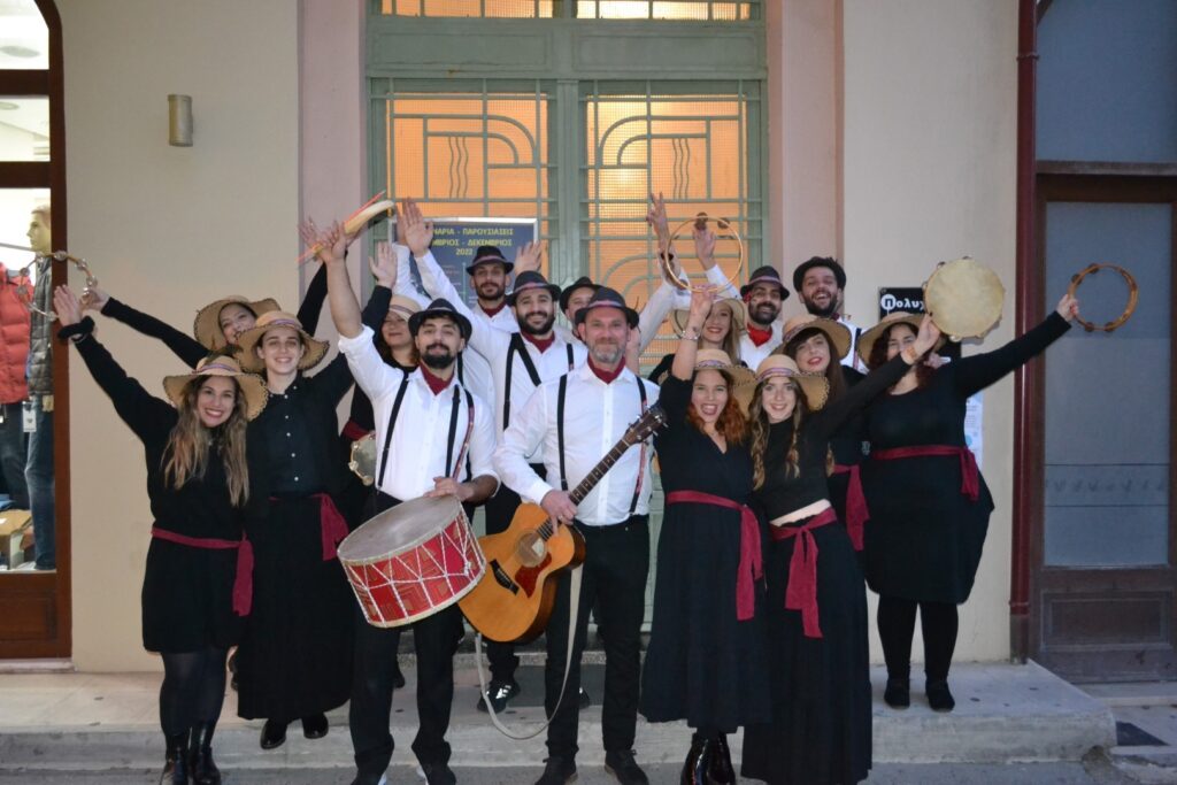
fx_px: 981
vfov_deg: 43.6
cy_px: 392
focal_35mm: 30
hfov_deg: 61.9
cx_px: 588
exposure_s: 1/60
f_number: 3.8
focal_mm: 20
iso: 3200
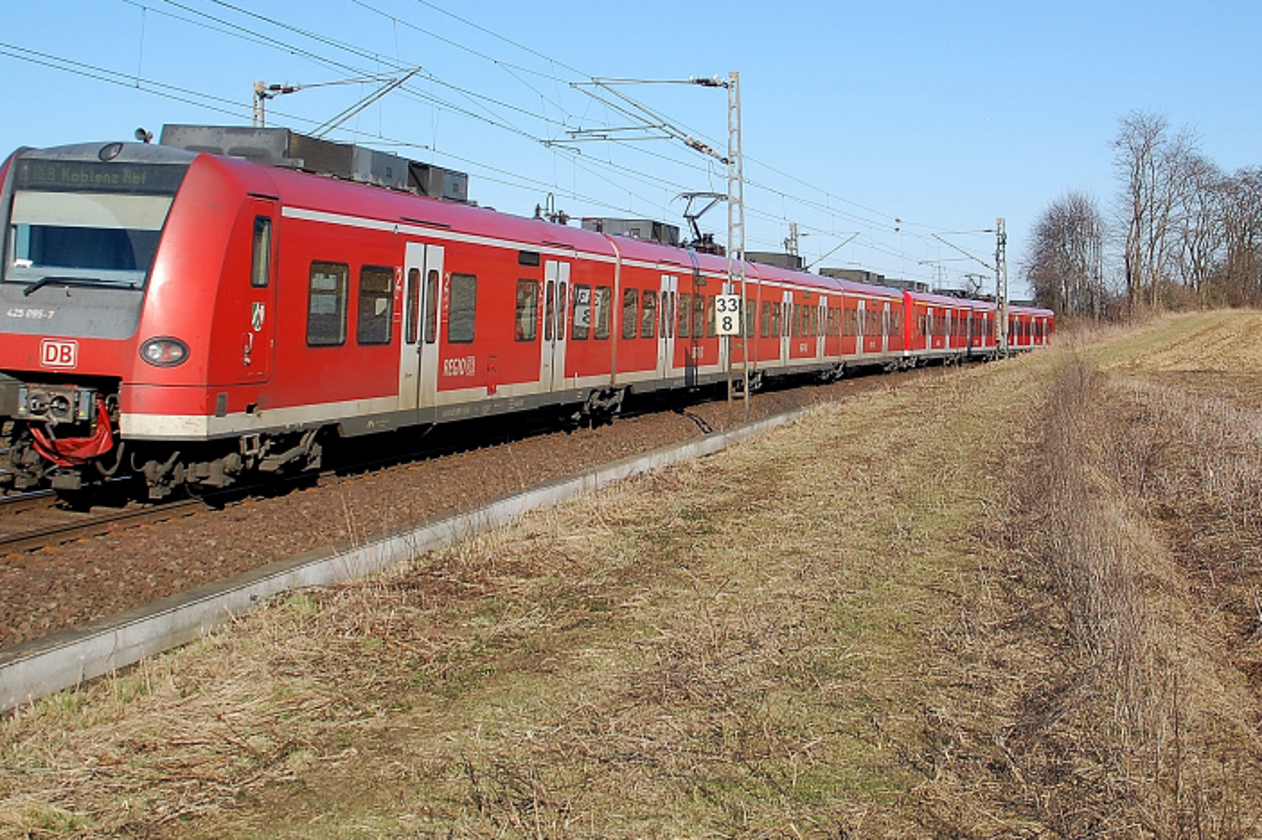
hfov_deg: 36.4
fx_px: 1917
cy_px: 264
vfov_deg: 24.5
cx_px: 665
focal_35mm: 55
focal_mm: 25
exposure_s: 1/1000
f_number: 4.5
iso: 200
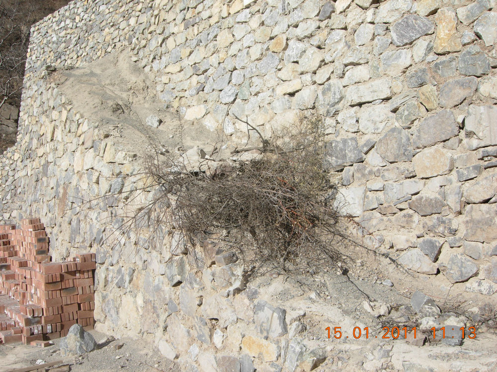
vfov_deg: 39.7
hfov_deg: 51.4
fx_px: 517
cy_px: 186
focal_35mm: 36
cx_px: 248
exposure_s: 1/332
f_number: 6.1
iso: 50
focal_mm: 7.5
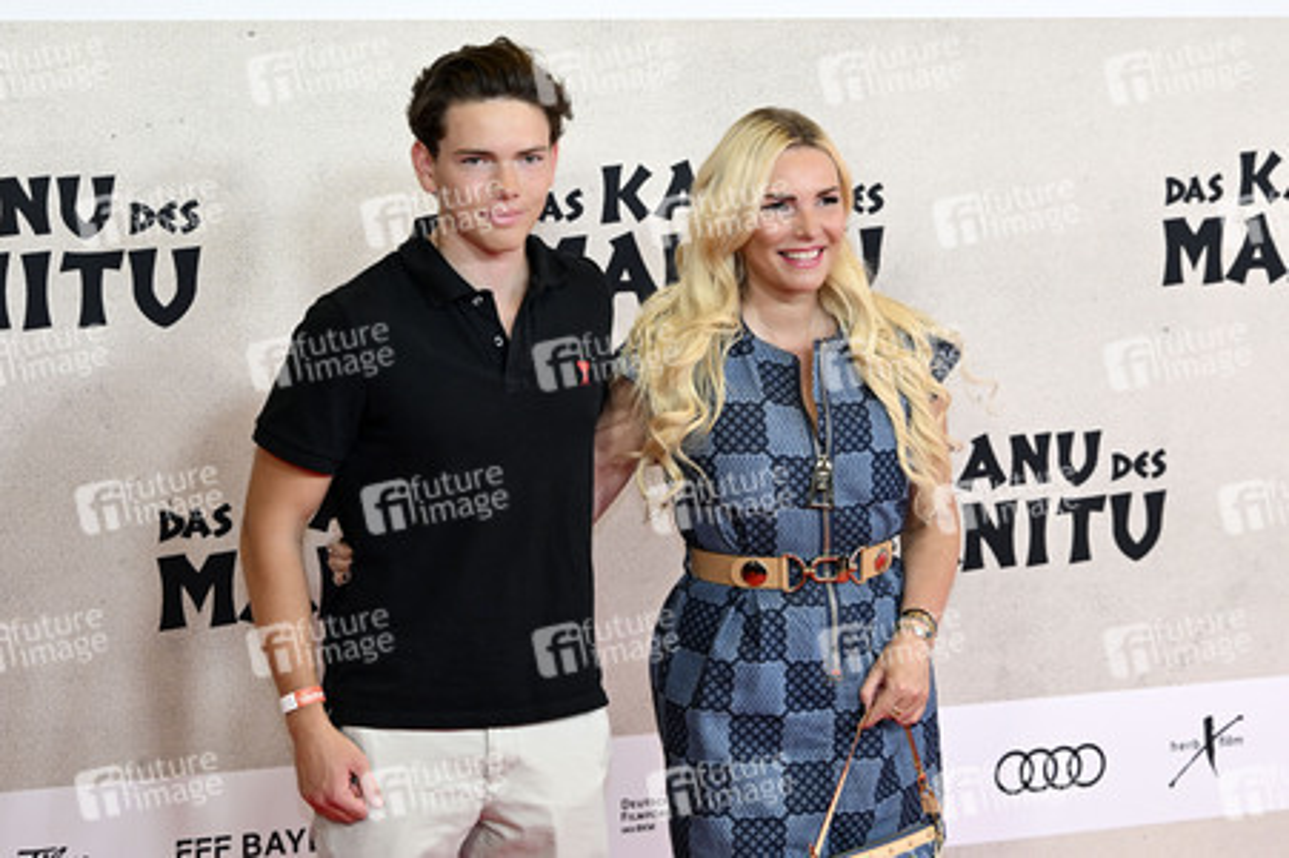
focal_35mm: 75
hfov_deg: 27.0
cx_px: 644
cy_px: 429
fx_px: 2683
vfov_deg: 18.2
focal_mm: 75
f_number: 5.6
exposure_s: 1/160
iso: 1000
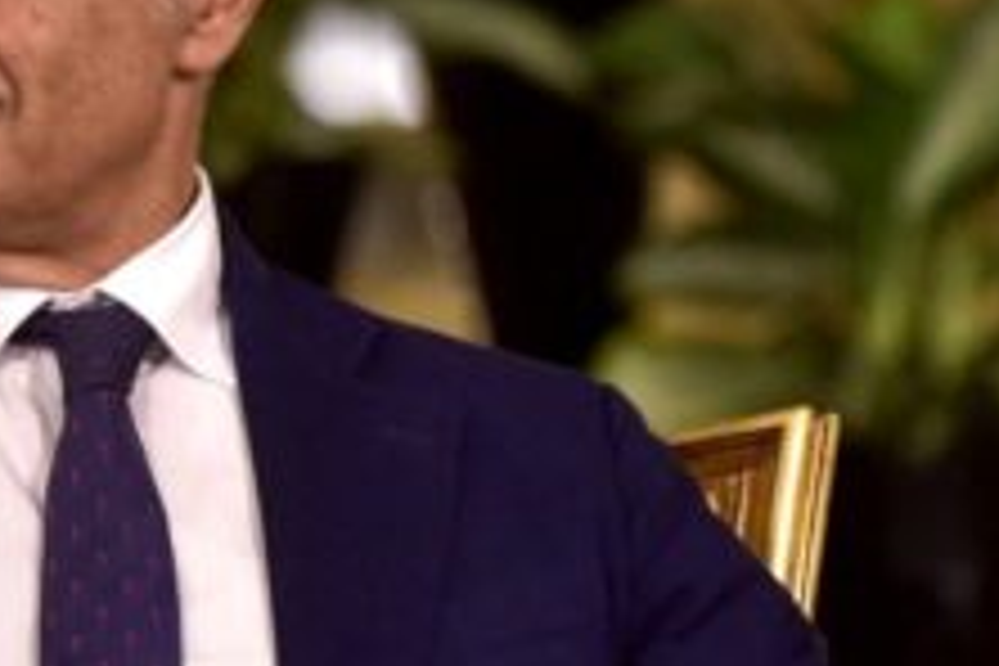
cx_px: -162
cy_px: 520
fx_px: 9573
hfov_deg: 5.9
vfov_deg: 4.0
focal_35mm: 345
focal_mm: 110
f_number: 3.2
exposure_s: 1/200
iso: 4000
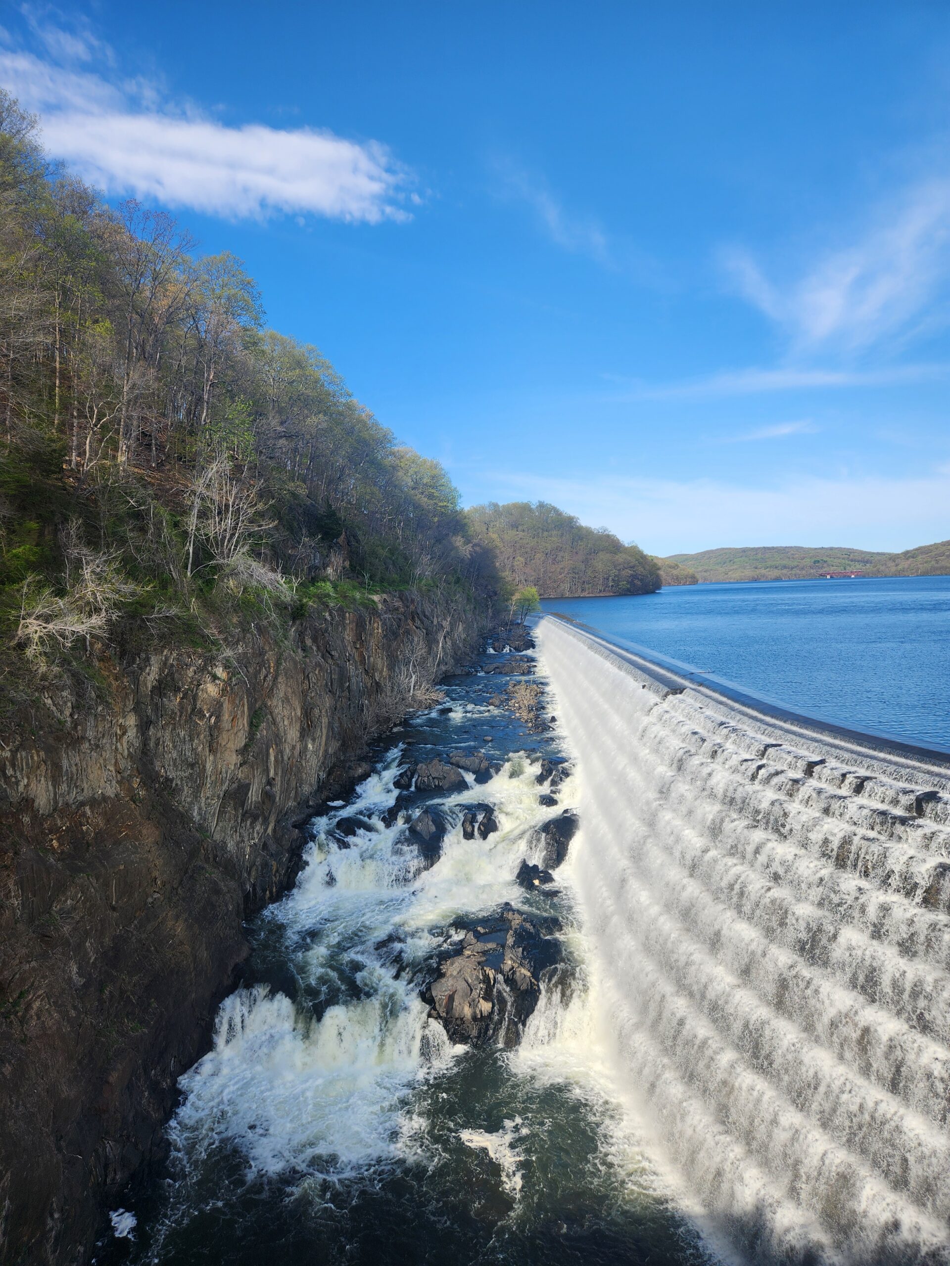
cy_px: 633
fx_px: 842
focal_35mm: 23
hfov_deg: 58.9
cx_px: 475
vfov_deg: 73.9
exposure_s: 1/1099
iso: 20
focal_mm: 5.4
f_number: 1.8
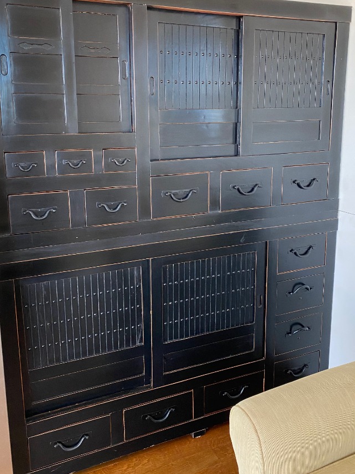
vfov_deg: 55.1
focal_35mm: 33
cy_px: 202
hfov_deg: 42.9
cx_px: 180
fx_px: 451
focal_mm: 4.25
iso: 160
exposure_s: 1/60
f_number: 1.8
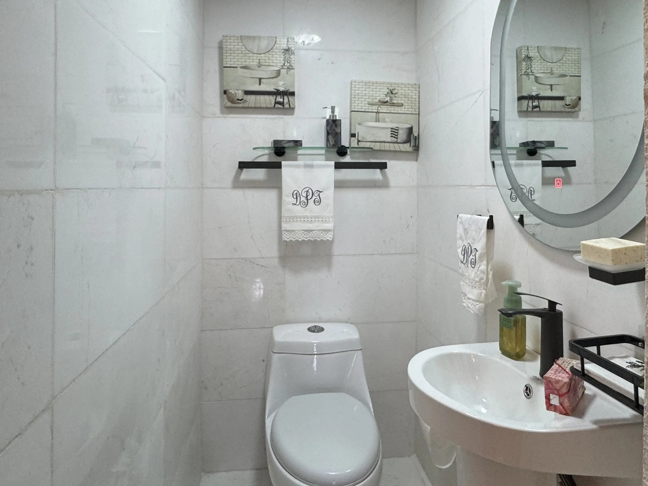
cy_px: 183
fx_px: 431
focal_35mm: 23
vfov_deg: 58.2
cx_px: 322
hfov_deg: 73.9
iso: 125
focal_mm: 2.22
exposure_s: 1/120
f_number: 2.2
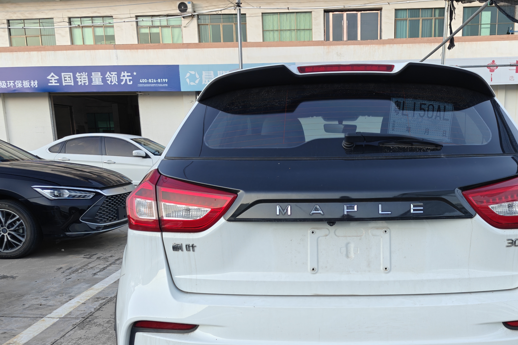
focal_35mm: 35
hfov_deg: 53.7
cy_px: 252
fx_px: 504
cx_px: 331
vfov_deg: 37.1
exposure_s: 1/278
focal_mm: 6.06
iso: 250
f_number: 1.6
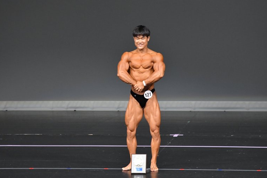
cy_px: 90
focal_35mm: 352
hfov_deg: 5.9
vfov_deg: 3.9
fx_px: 2609
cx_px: 133
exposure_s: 1/400
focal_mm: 230
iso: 5000
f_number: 5.6
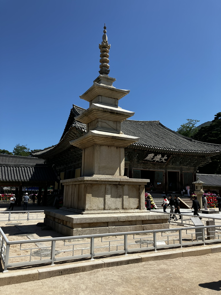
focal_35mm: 28
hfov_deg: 49.7
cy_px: 148
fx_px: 238
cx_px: 110
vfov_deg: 63.4
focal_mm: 3.99
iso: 32
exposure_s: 1/2183
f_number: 1.8
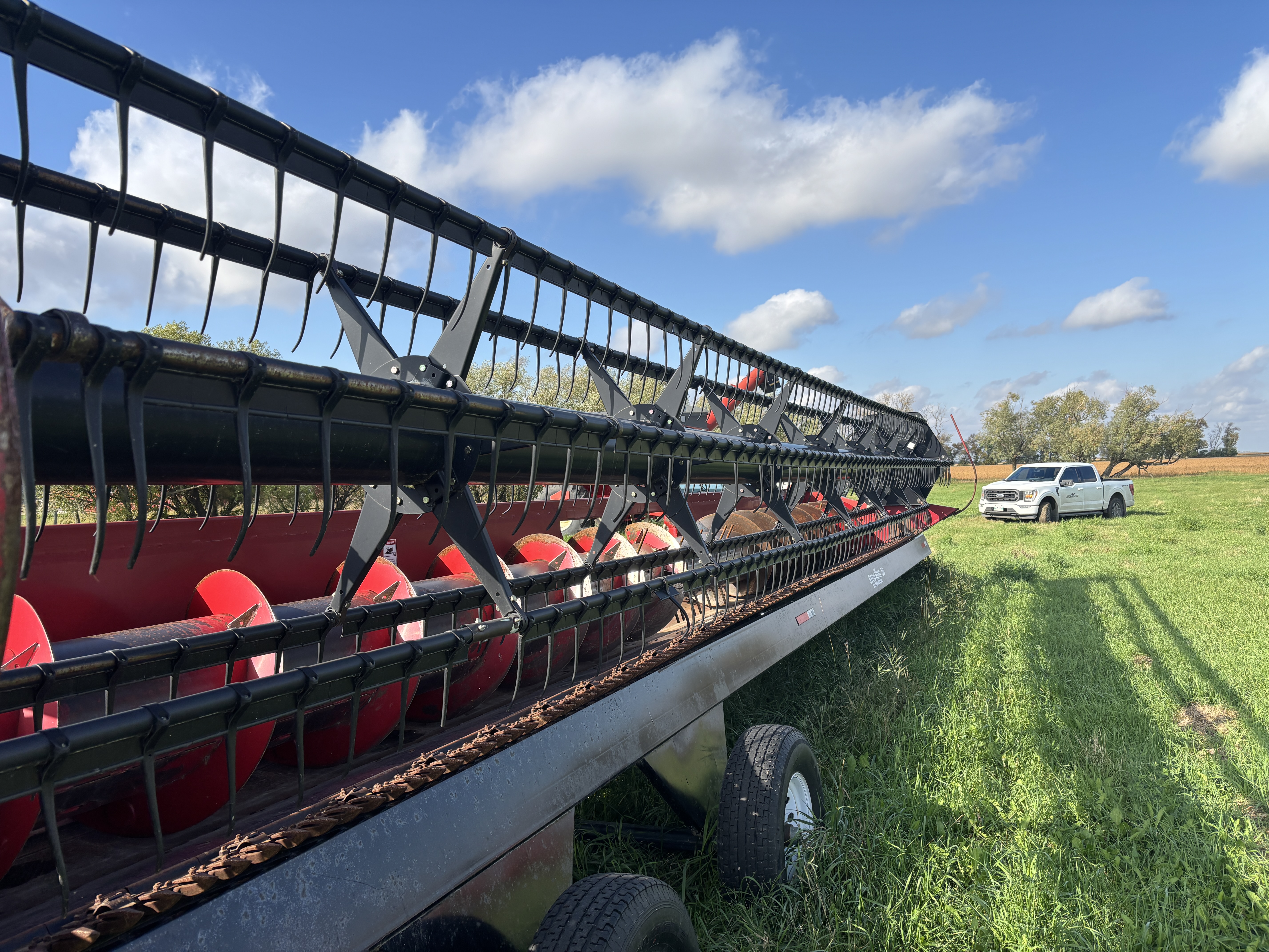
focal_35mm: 26
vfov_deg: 53.1
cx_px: 634
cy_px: 476
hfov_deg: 67.3
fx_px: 953
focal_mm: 5.96
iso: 50
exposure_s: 1/2342
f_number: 1.6
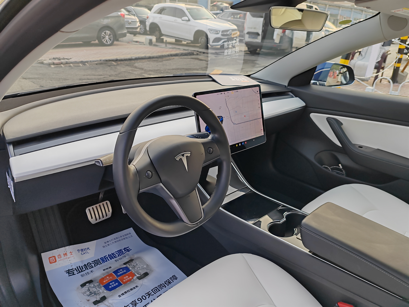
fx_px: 319
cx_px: 204
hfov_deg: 65.3
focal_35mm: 27
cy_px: 154
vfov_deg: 51.4
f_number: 1.8
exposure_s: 1/100
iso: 64
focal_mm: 6.14
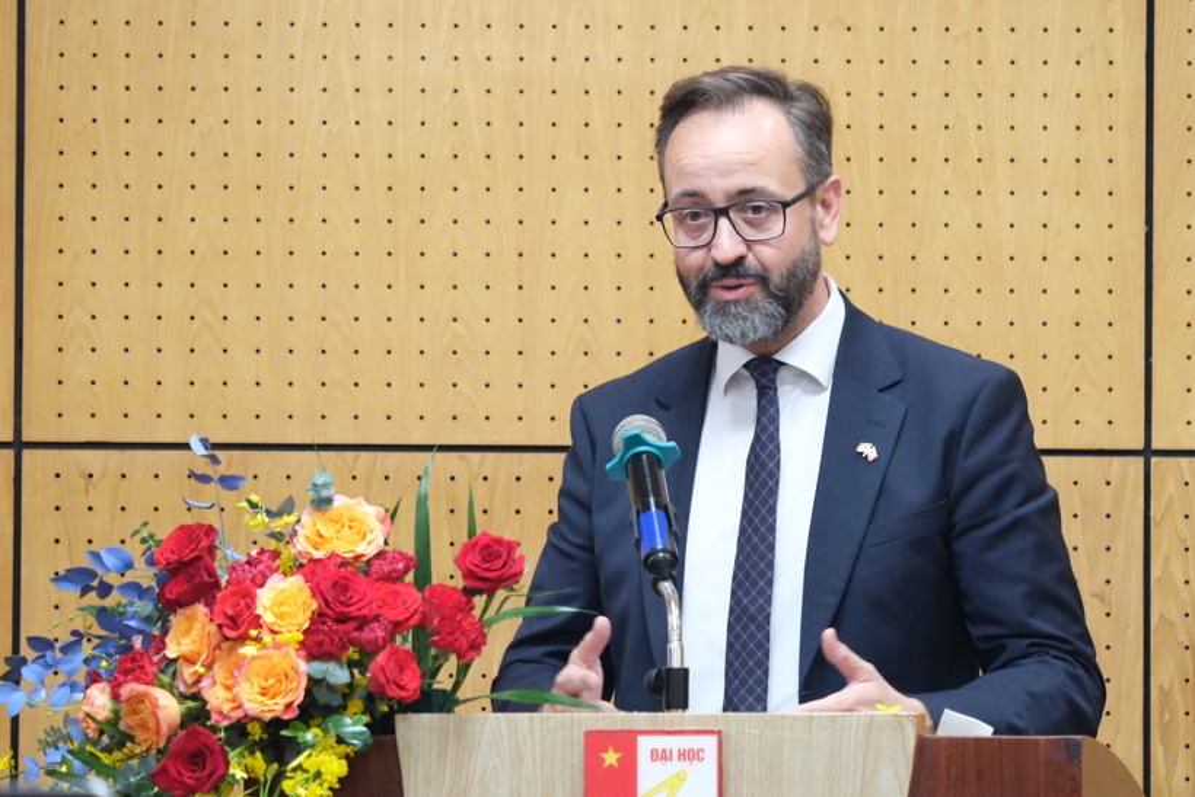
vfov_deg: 4.6
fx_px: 9959
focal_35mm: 300
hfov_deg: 6.9
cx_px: 598
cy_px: 398
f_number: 5.6
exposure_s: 1/125
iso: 6400
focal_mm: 200
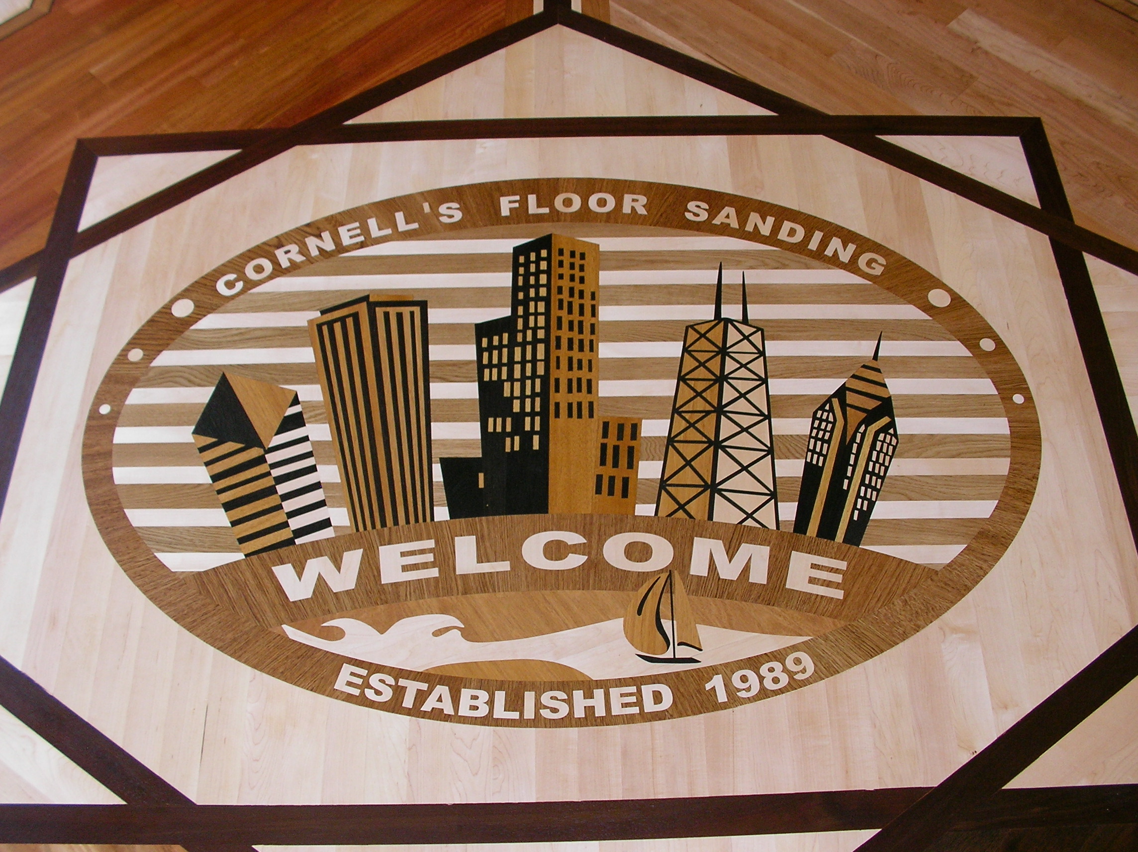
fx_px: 1248
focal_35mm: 38
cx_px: 569
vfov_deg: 37.7
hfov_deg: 49.0
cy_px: 426
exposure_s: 1/30
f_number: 3.5
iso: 100
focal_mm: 5.8
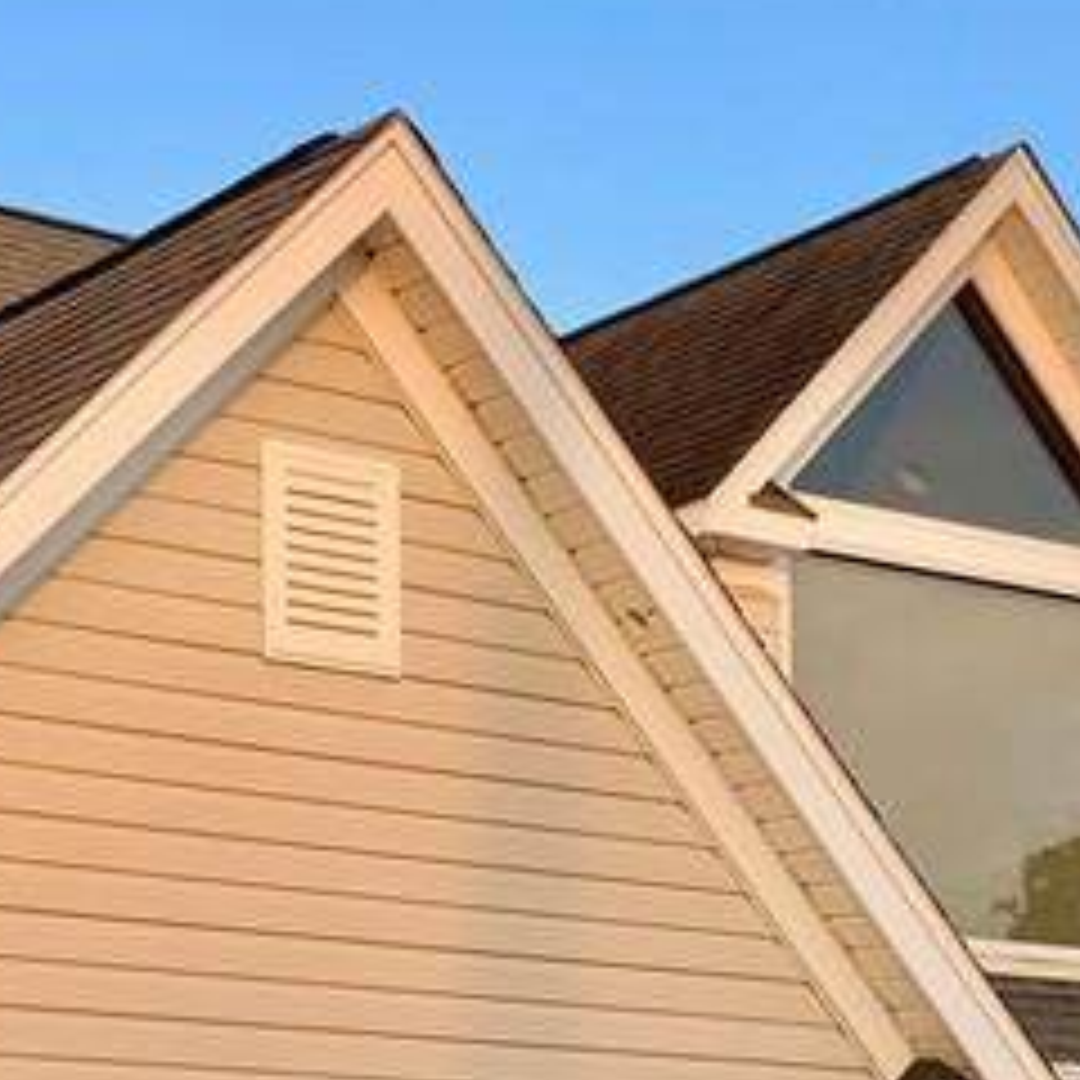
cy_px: 1161
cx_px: 580
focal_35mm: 98
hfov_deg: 17.7
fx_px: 3459
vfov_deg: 17.2
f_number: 1.8
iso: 25
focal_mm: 4.25
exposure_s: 1/270
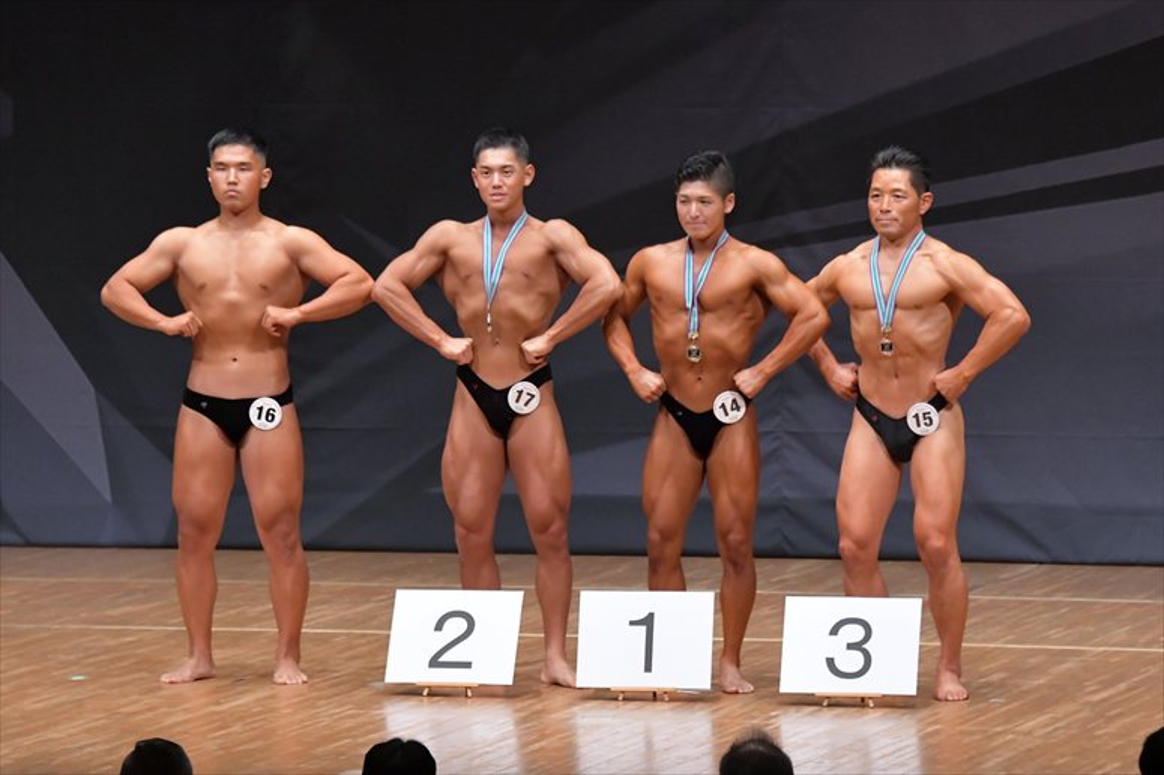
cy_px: 388
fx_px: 7272
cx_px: 582
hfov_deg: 9.2
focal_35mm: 225
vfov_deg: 6.1
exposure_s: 1/400
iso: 6400
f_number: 5.6
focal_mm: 150
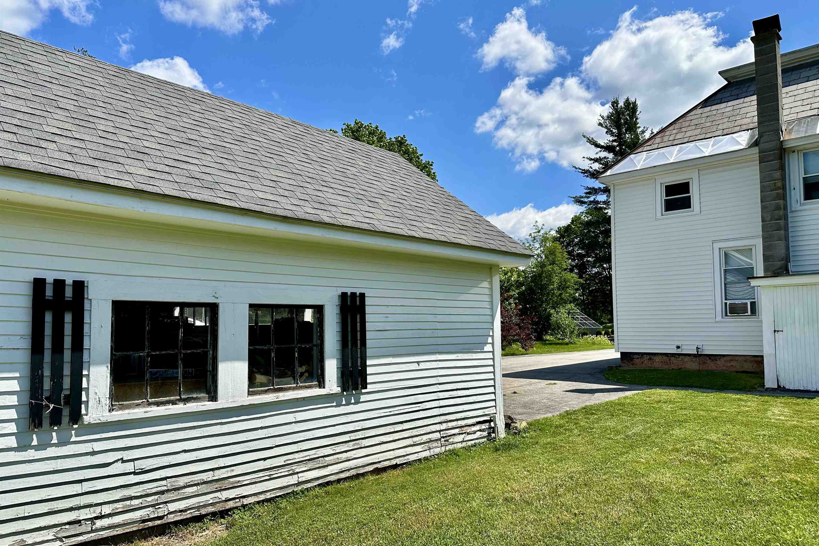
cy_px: 293
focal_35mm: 25
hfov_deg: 71.5
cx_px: 410
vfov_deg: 51.2
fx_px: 569
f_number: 1.78
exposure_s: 1/5848
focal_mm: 6.86
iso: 80
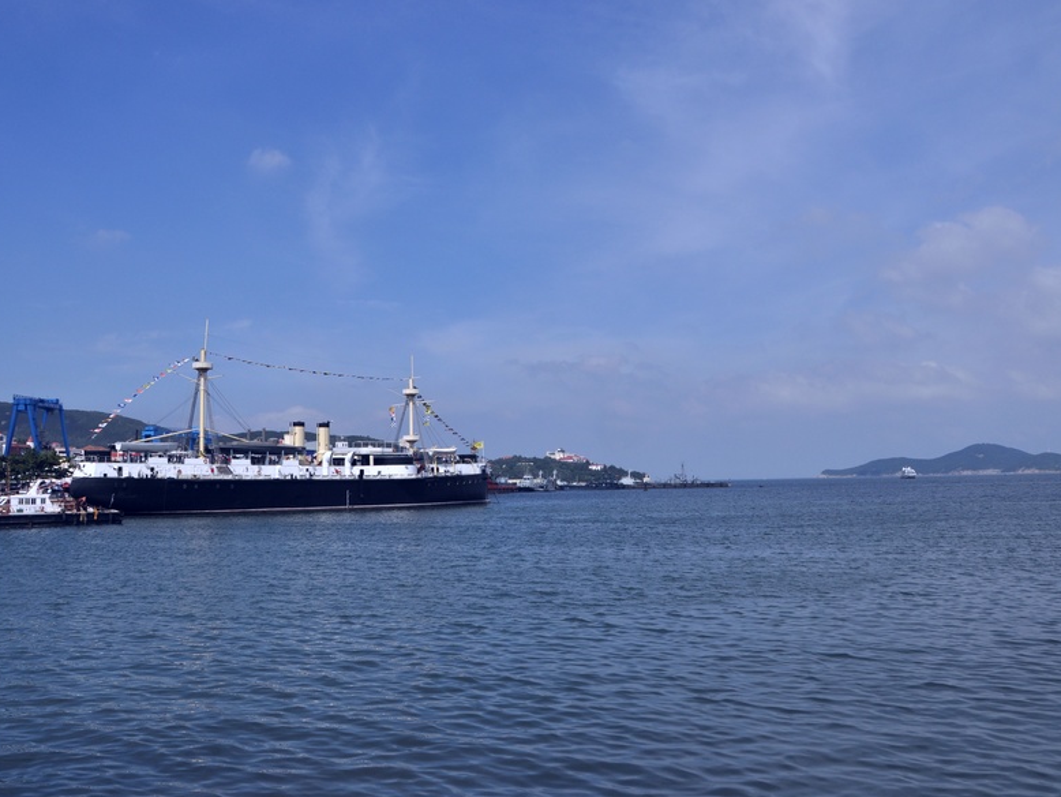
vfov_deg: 46.8
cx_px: 552
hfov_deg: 59.9
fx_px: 920
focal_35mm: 30
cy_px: 397
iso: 200
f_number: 11
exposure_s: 1/640
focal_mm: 18
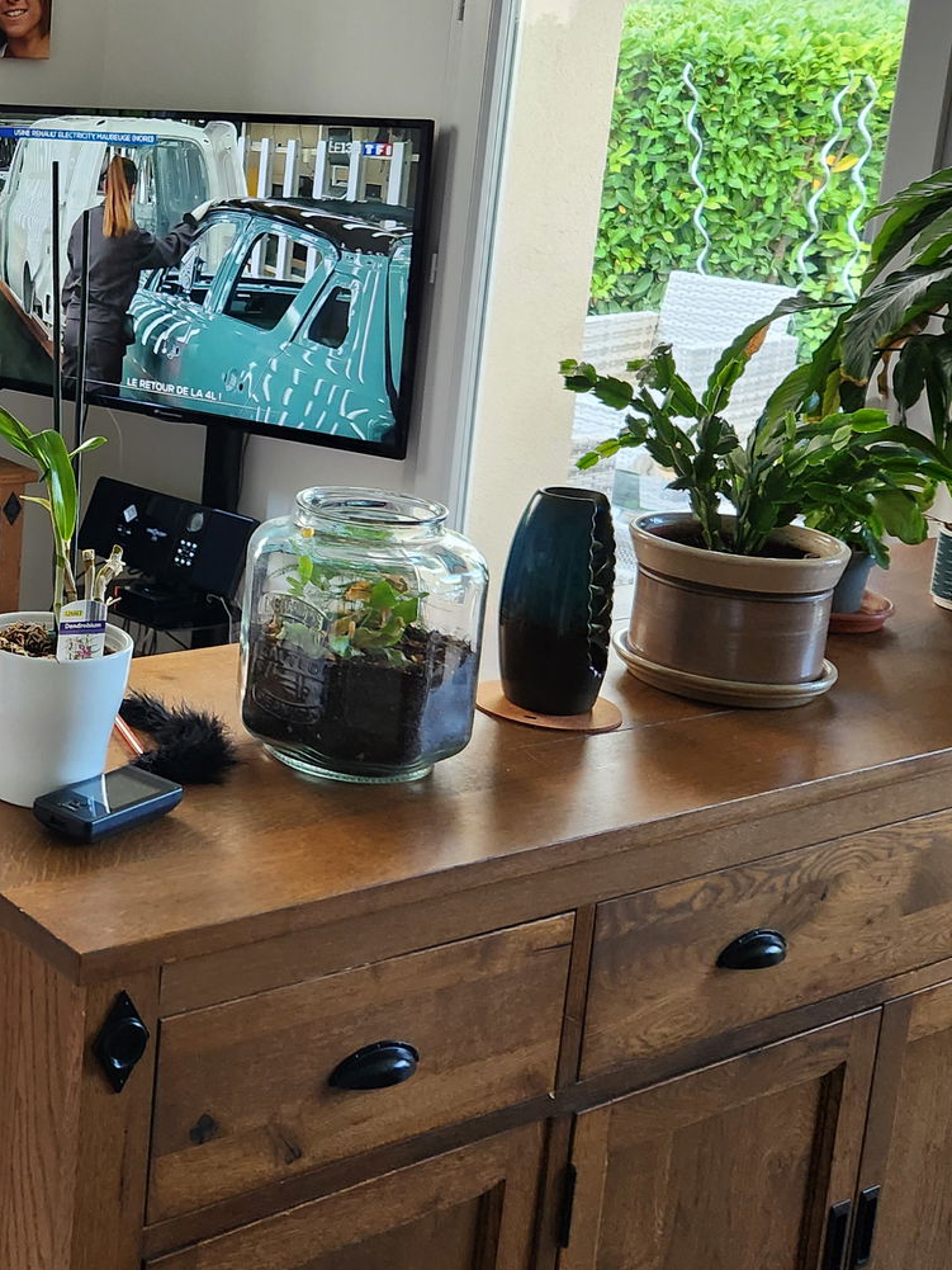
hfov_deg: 27.5
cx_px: -52
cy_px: 419
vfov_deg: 38.4
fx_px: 1796
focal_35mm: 49
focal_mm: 5.4
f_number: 1.8
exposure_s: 1/100
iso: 250
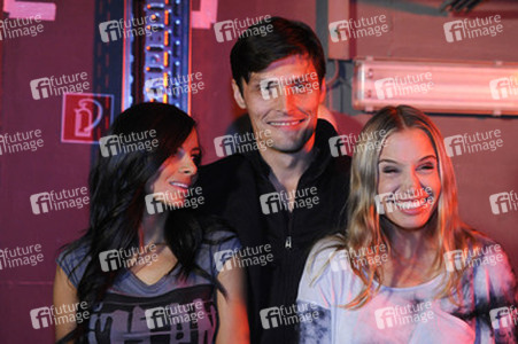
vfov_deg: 19.4
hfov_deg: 28.9
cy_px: 172
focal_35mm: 70
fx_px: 1006
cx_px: 259
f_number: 6.3
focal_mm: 70
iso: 2500
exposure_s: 1/160
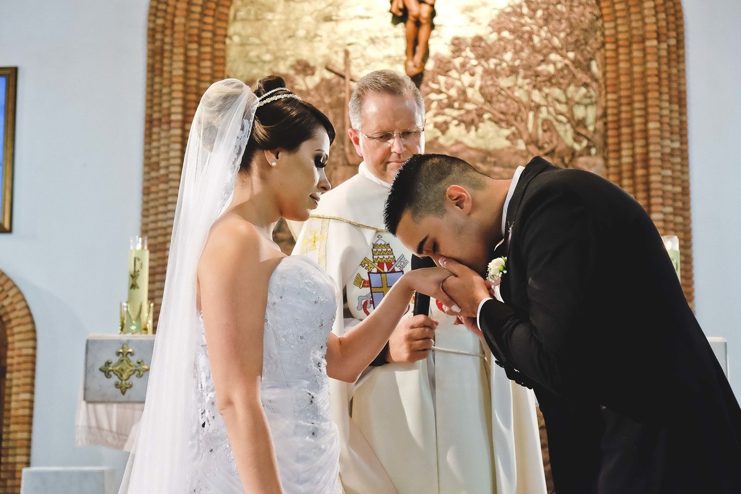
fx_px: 1153
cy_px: 247
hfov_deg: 35.6
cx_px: 370
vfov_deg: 24.2
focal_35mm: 56
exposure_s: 1/80
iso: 4000
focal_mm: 37.4
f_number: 4
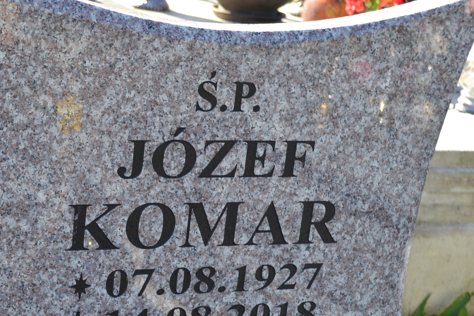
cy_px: 309
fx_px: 1198
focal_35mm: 91
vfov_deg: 14.8
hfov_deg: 22.0
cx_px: 81
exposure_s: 1/125
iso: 125
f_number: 5.6
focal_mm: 28
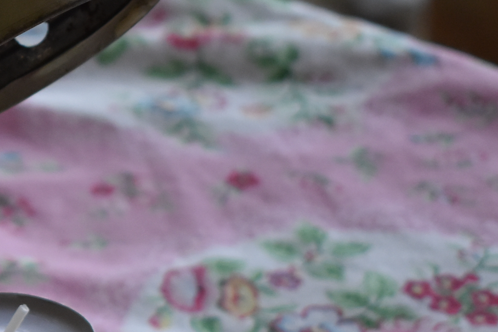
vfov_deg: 5.5
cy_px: 358
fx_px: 3414
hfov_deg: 8.1
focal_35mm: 247
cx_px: -346
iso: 800
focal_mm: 45
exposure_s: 1/1000
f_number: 5
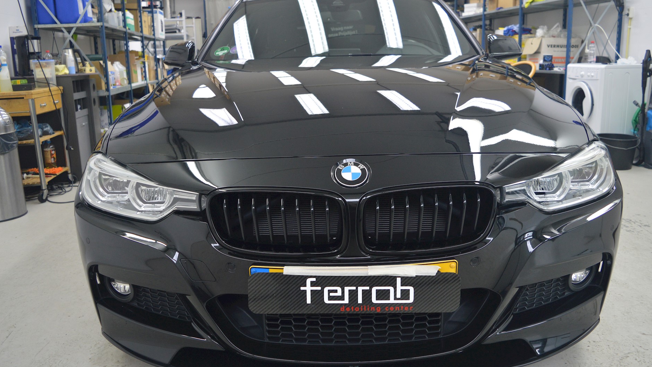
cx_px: 333
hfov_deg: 66.1
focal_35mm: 29
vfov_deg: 40.2
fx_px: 501
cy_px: 184
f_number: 4
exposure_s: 1/60
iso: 560
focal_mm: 18
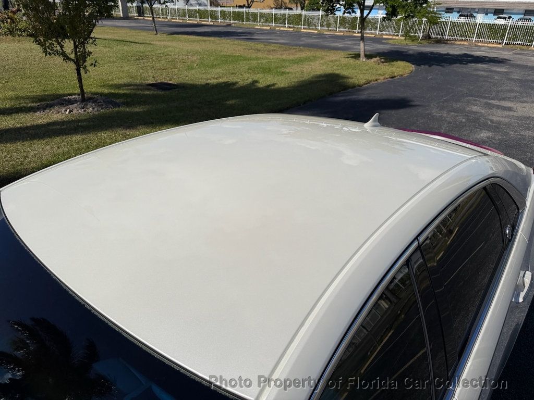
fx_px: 370
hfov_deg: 71.6
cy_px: 200
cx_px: 267
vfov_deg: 56.8
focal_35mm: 24
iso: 80
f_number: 1.78
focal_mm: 6.76
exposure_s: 1/17544
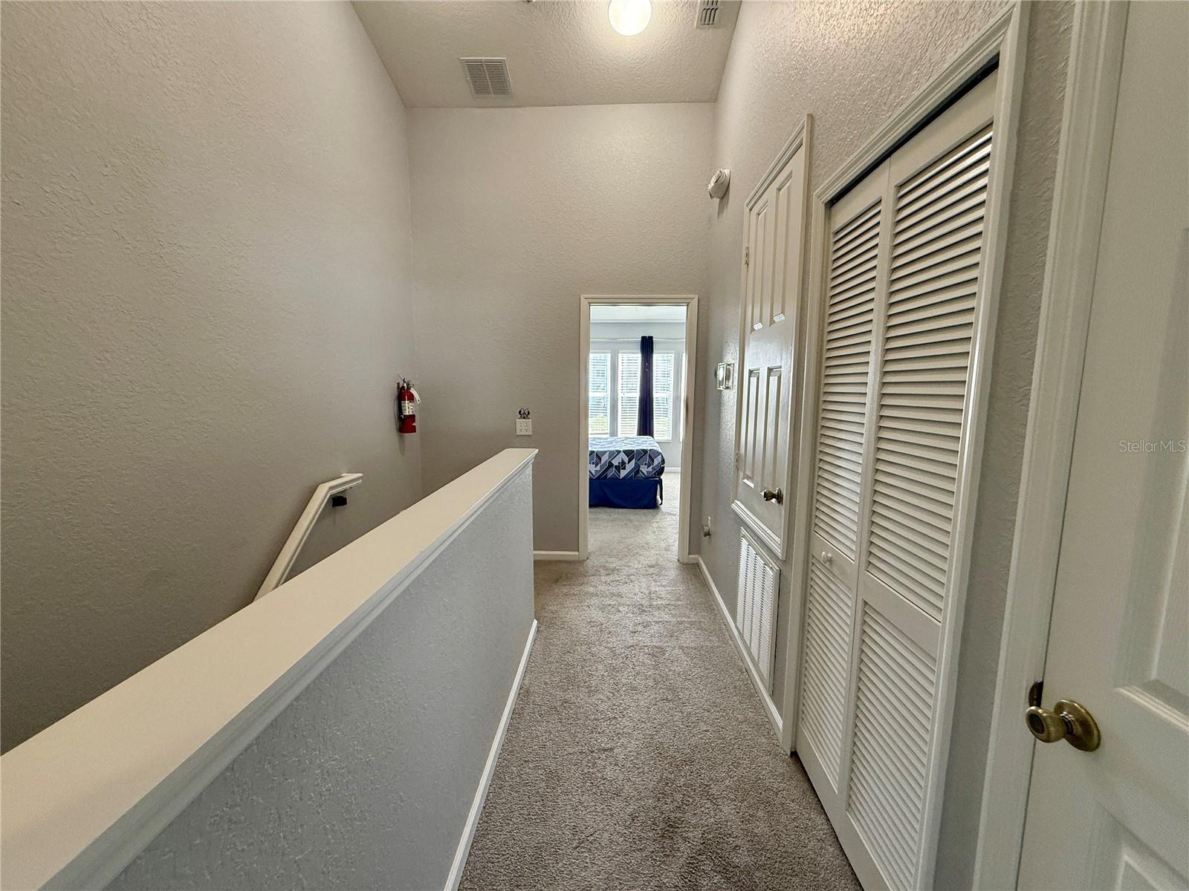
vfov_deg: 85.7
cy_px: 446
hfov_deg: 102.1
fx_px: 481
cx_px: 594
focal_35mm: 14
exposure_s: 1/120
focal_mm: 2.22
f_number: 2.2
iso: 250
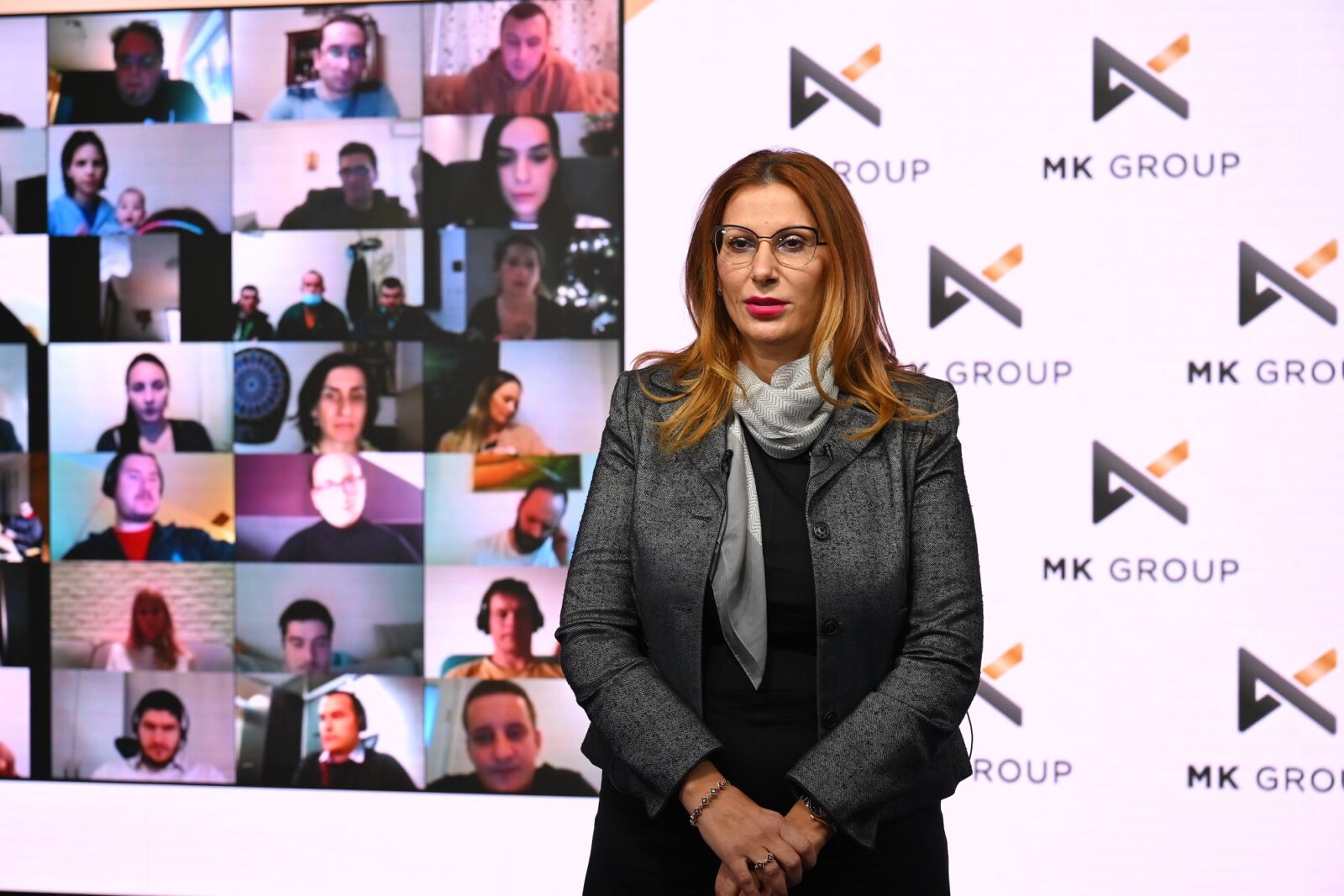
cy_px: 448
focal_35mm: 60
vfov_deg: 22.6
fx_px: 2239
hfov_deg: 33.4
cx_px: 672
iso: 800
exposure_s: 1/200
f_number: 4.5
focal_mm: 60
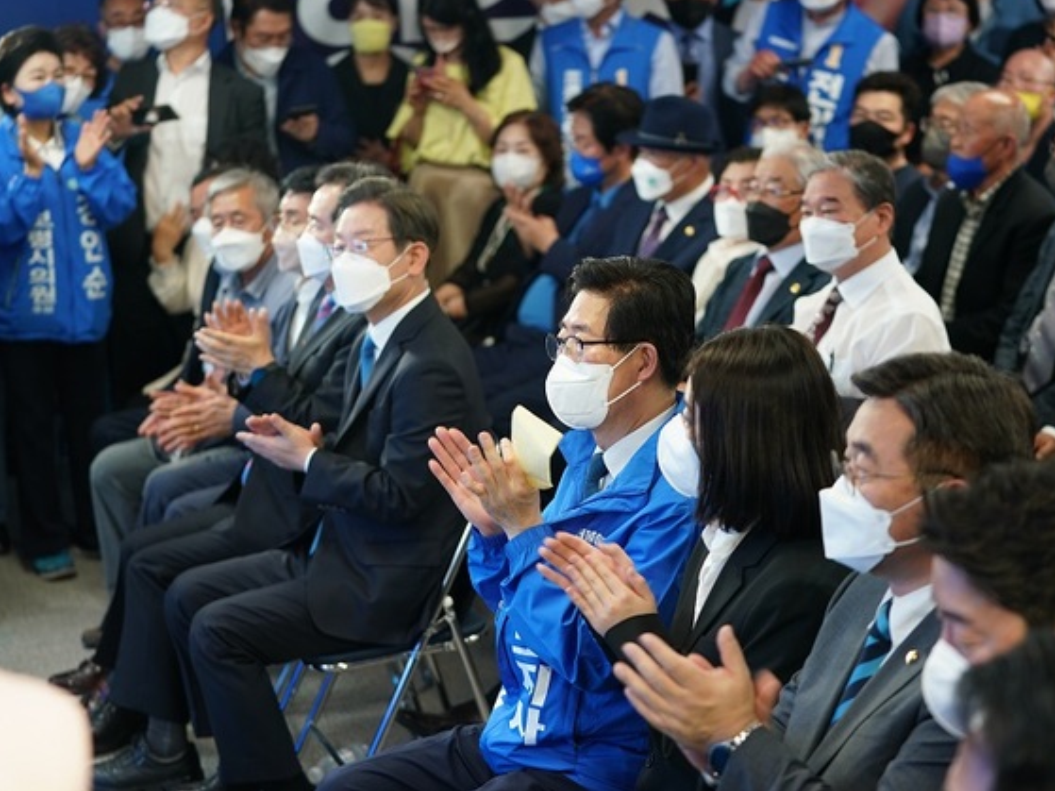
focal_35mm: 77
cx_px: 558
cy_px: 391
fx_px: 2346
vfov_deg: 19.1
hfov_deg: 25.3
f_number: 2.8
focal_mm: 70
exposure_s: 1/80
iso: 500
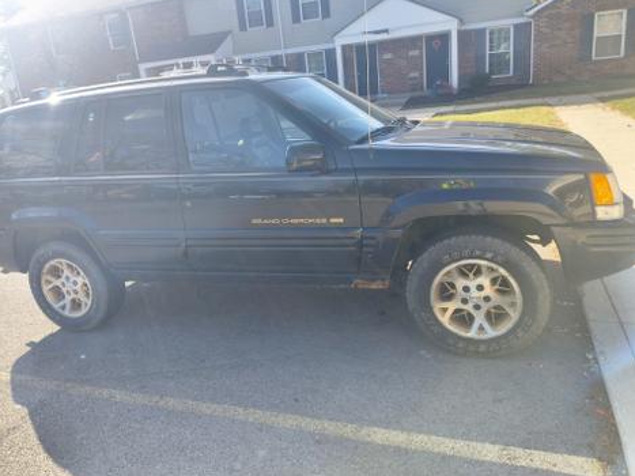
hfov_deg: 65.3
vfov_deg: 51.3
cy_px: 223
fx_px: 495
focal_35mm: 27
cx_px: 298
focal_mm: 4.68
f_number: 1.7
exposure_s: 1/546
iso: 100
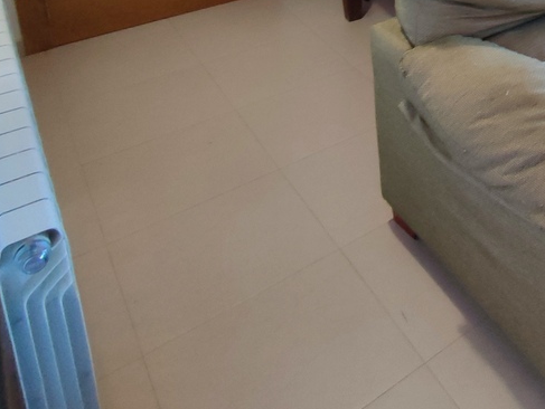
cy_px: -120
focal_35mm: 42
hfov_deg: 37.9
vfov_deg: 28.4
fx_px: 662
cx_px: 589
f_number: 2.2
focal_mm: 1.65
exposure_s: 1/33
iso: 116
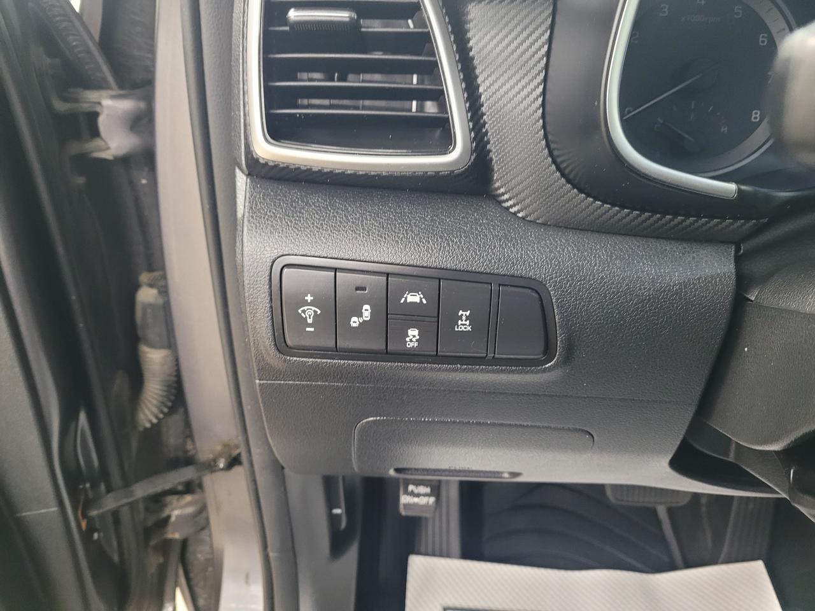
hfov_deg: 67.3
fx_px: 612
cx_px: 408
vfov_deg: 53.1
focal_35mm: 26
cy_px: 306
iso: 640
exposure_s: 1/40
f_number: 1.8
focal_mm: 5.4
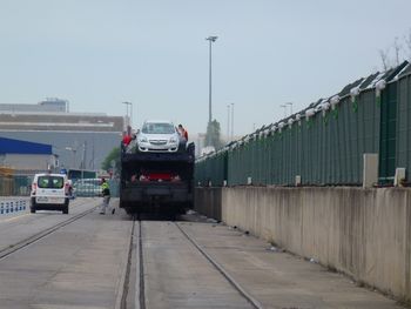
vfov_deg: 3.5
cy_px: 154
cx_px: 206
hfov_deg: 4.7
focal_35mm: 423
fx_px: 5026
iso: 100
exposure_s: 1/250
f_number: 5.9
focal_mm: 68.8
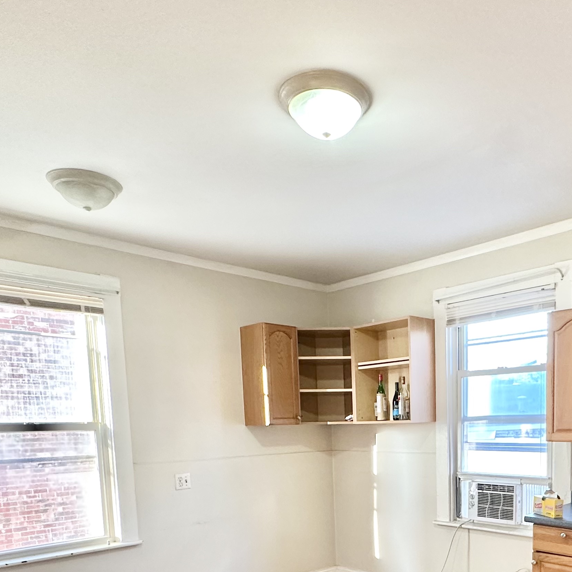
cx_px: 397
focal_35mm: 30
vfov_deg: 49.5
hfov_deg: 52.6
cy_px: 488
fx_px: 561
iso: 250
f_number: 2.2
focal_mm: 2.22
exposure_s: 1/60
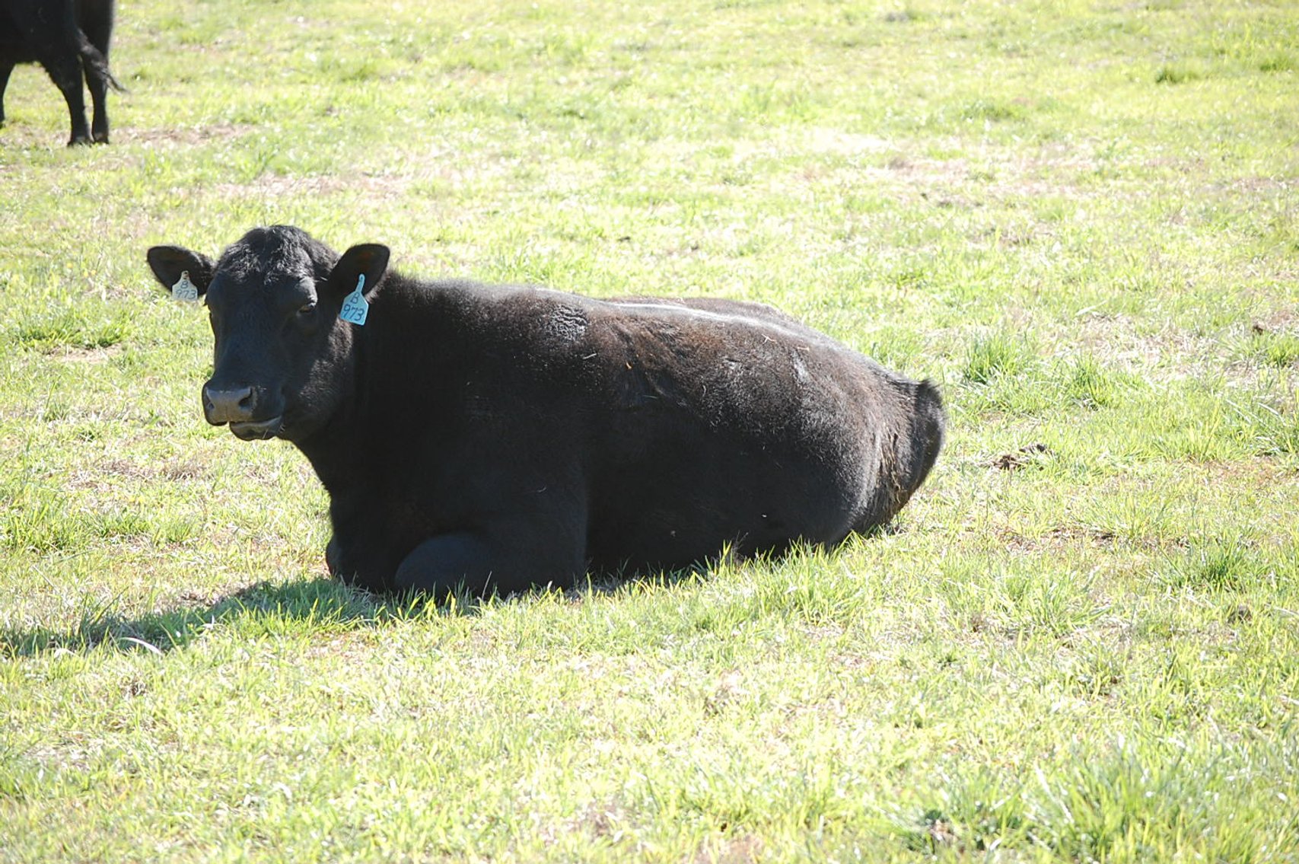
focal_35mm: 128
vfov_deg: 10.7
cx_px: 650
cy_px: 432
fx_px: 4597
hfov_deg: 16.1
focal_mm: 85
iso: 400
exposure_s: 1/400
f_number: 5
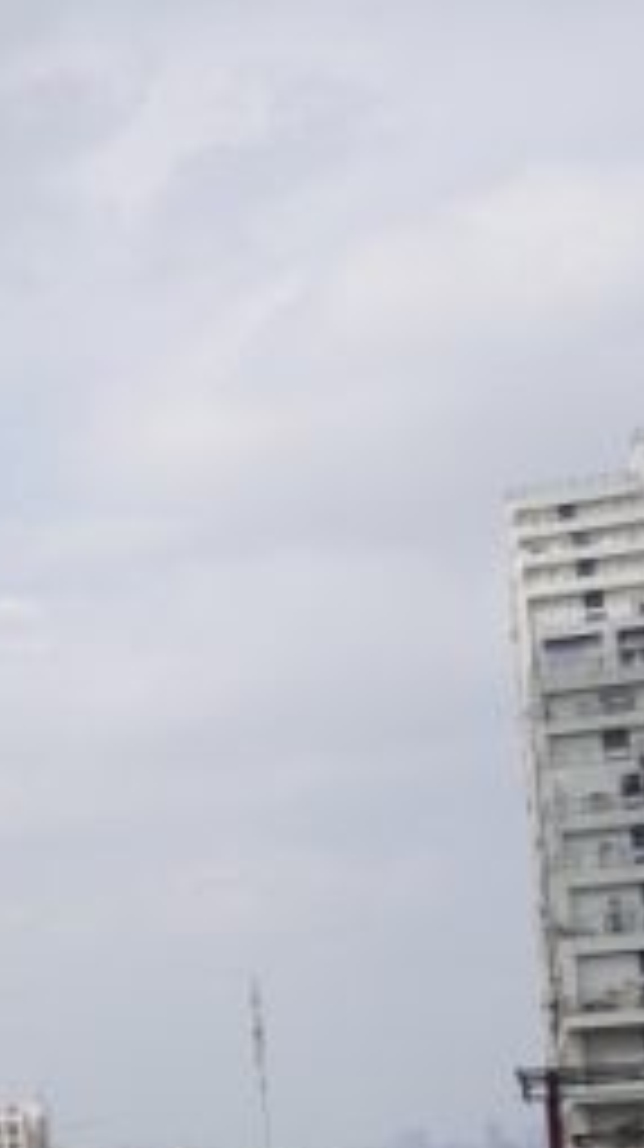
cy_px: 1173
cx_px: -1491
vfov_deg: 20.4
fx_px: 3073
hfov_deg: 8.9
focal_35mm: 101
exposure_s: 1/320
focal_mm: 16
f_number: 8
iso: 100
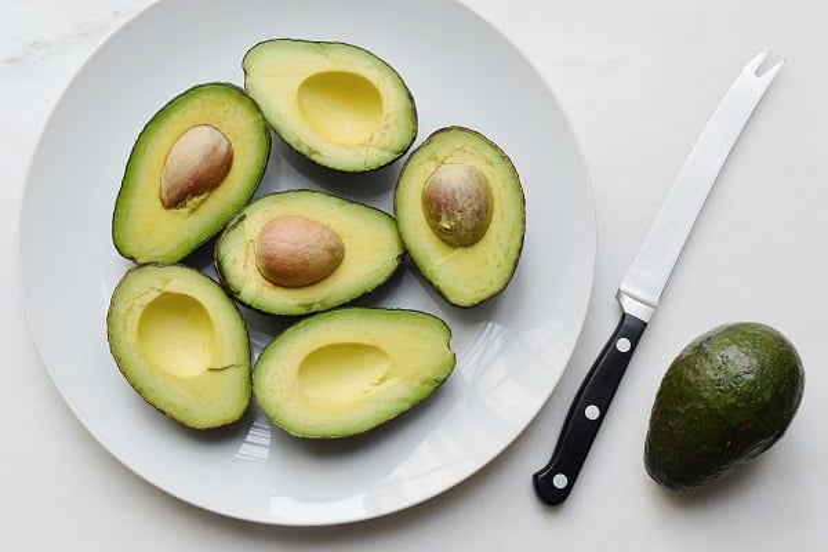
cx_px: 414
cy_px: 276
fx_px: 1380
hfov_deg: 33.4
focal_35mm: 60
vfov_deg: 22.6
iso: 100
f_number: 8
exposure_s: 1/8
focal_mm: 40
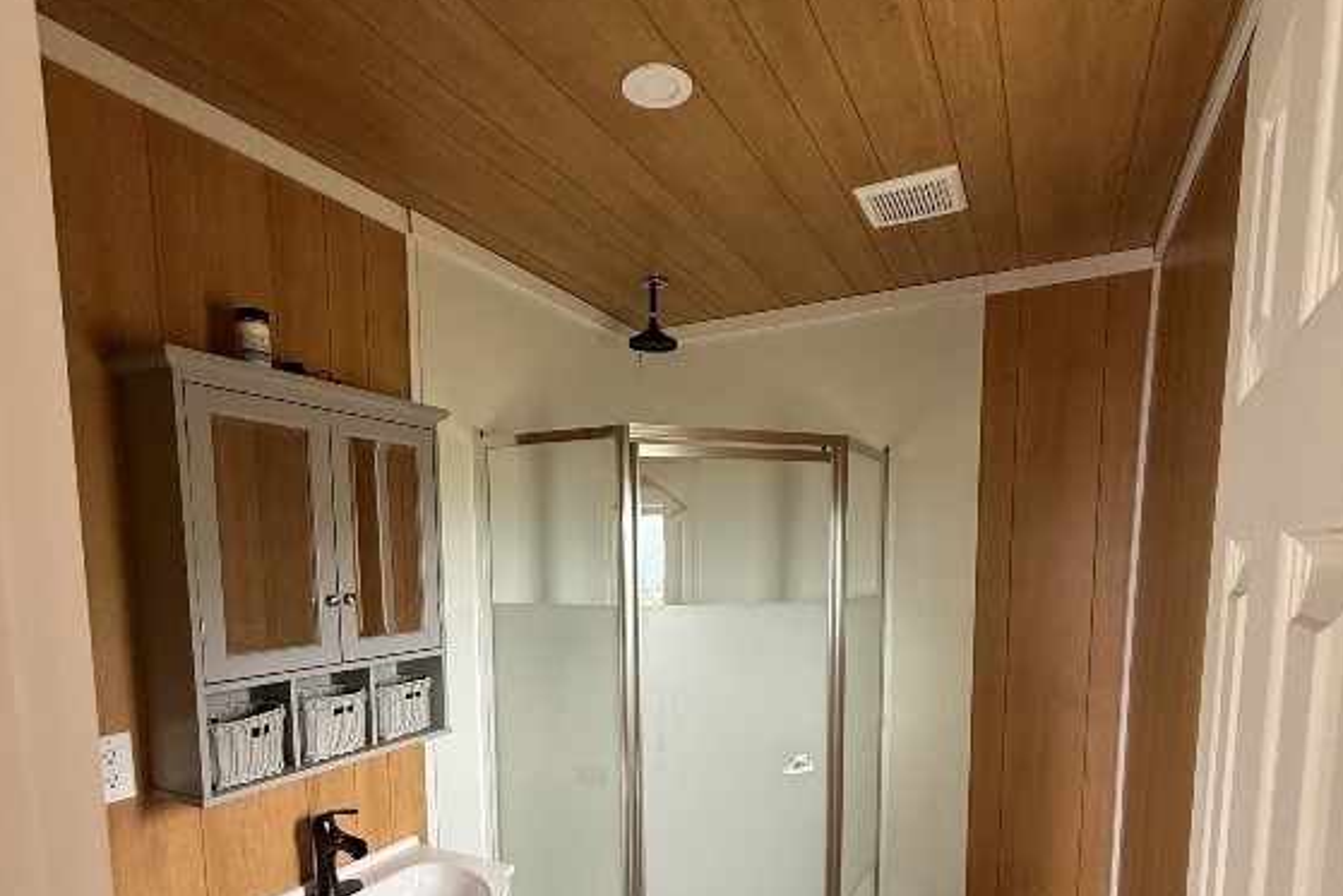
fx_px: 746
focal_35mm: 20
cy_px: 637
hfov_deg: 84.0
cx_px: 668
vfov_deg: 59.6
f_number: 2.2
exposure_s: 1/99
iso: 200
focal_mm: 2.22
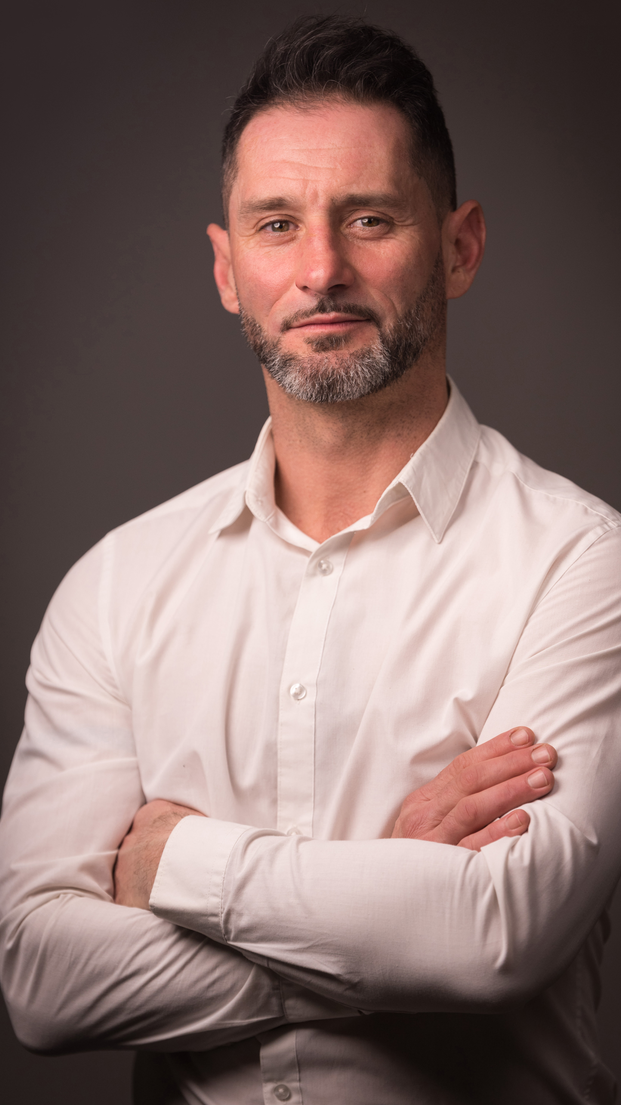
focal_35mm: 169
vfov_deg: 12.7
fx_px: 4948
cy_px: 553
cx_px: 329
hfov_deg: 7.2
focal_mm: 160
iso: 500
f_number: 3.2
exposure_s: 1/320
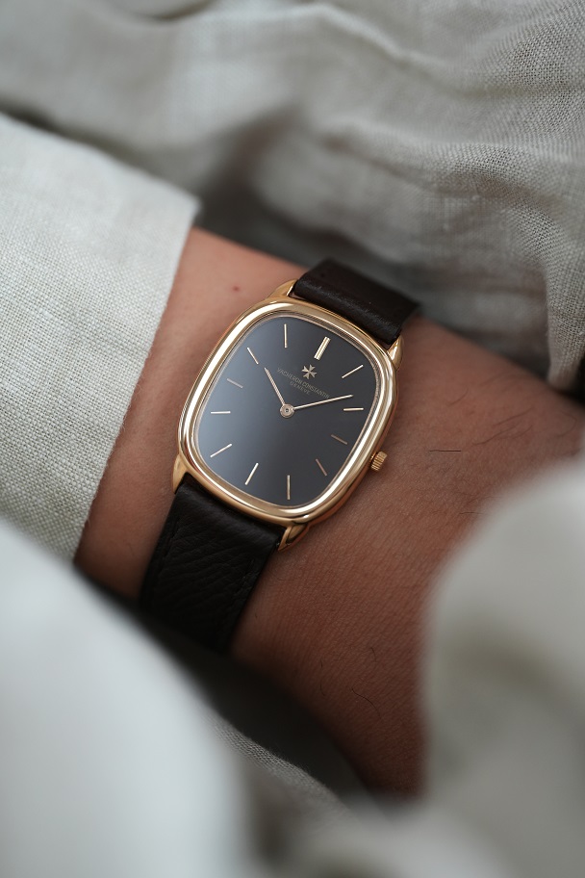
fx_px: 2559
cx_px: 292
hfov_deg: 13.0
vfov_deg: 19.5
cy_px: 439
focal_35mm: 105
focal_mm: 105
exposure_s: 1/250
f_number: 2.8
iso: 1250
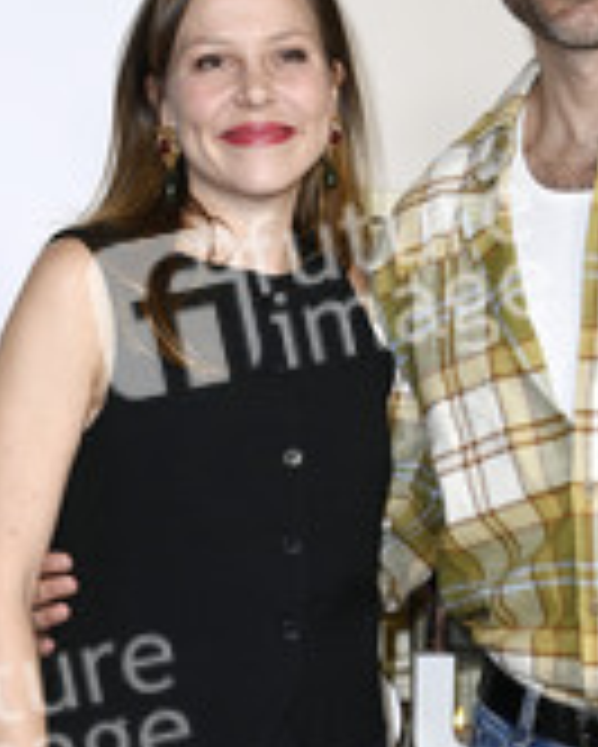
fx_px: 3094
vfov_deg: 13.7
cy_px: 518
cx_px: 450
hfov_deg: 11.0
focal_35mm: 140
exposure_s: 1/250
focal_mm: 62
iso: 640
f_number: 5
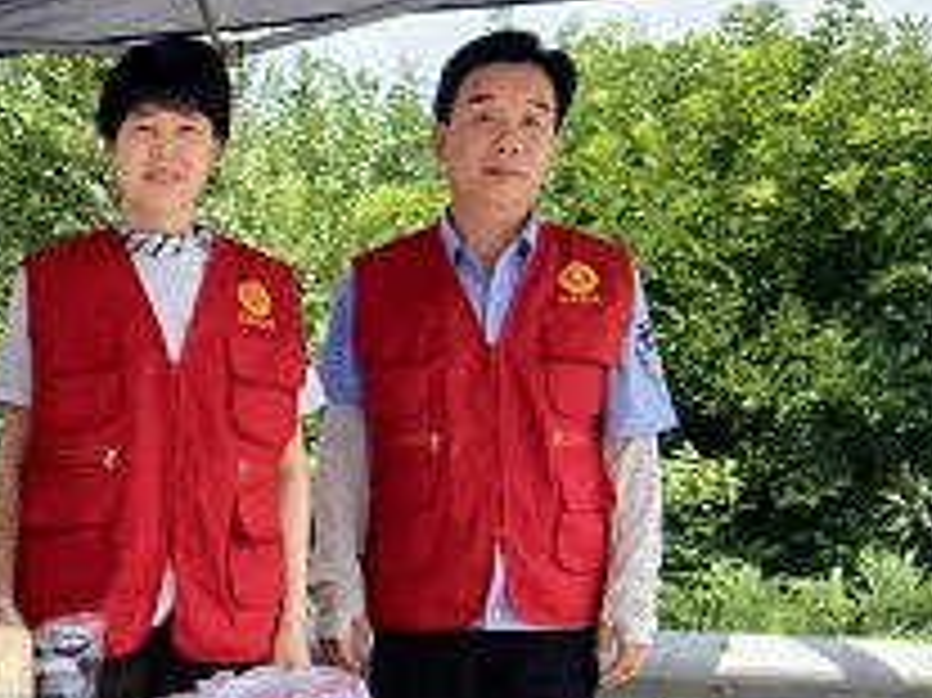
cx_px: -284
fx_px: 1561
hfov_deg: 27.6
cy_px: 703
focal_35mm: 58
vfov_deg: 24.1
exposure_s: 1/776
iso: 50
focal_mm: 1.95
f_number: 2.2
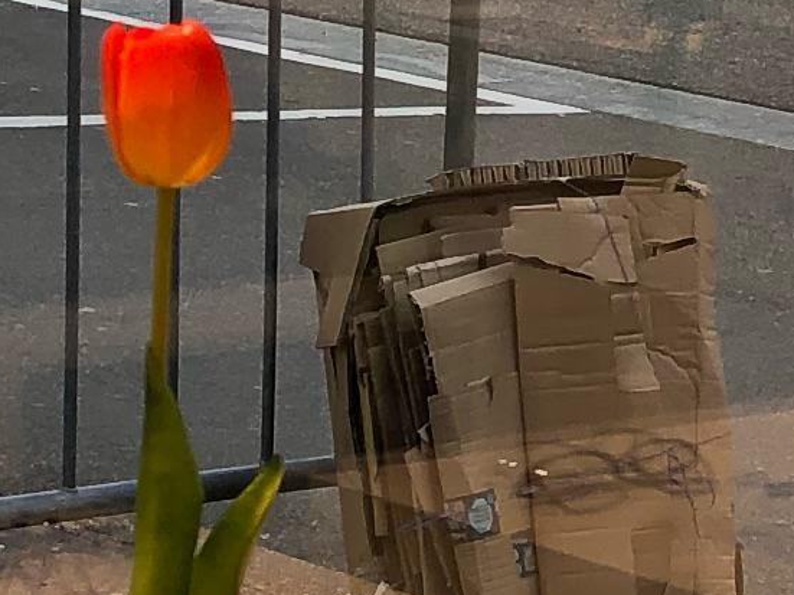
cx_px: 1000
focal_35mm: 205
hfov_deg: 9.5
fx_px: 4701
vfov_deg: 7.2
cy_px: 140
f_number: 1.8
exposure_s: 1/151
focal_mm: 3.99
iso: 20
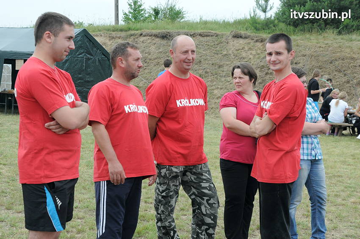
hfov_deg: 28.1
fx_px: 719
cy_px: 120
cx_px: 180
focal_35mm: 72
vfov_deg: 18.9
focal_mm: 48
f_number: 11
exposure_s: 1/500
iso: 800
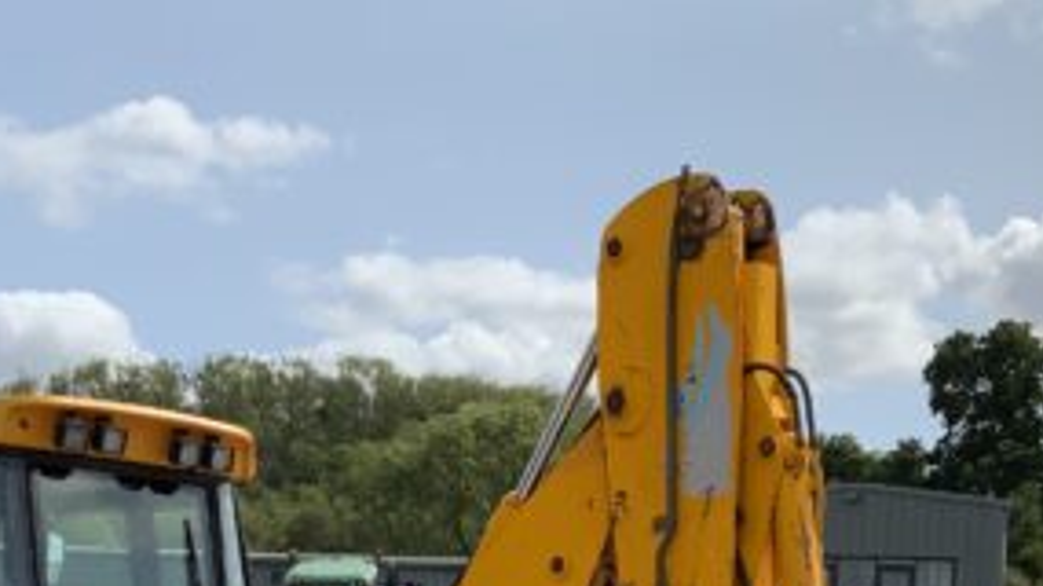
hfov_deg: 29.6
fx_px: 1963
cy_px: 754
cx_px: 388
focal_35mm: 71
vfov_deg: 16.1
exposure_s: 1/2959
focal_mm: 3
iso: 20
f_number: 1.8
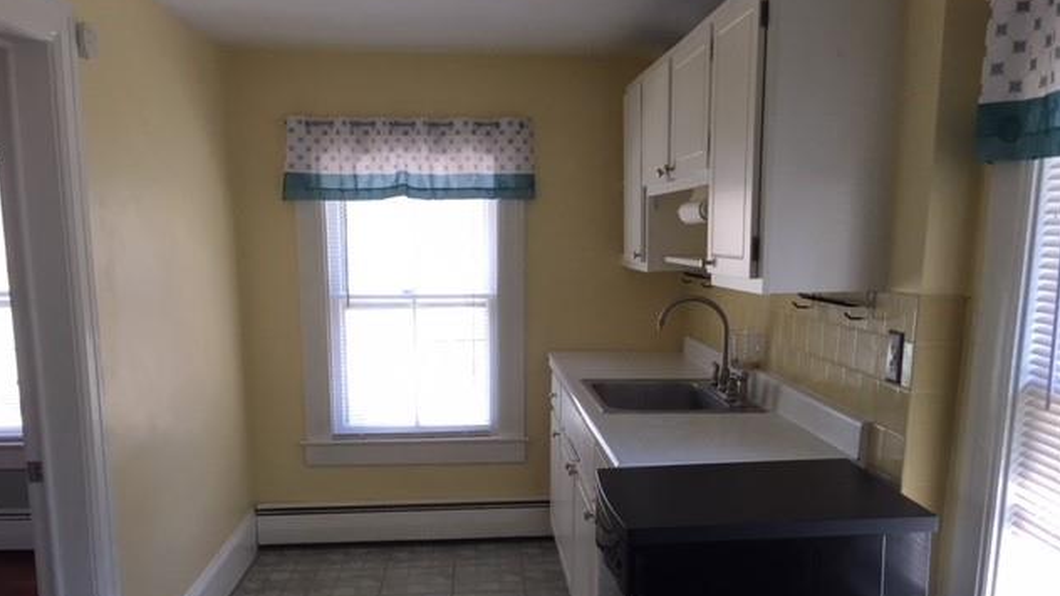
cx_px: 528
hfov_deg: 61.0
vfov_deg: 36.4
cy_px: 379
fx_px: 899
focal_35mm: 32
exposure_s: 1/40
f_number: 2.2
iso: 25
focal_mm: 4.15
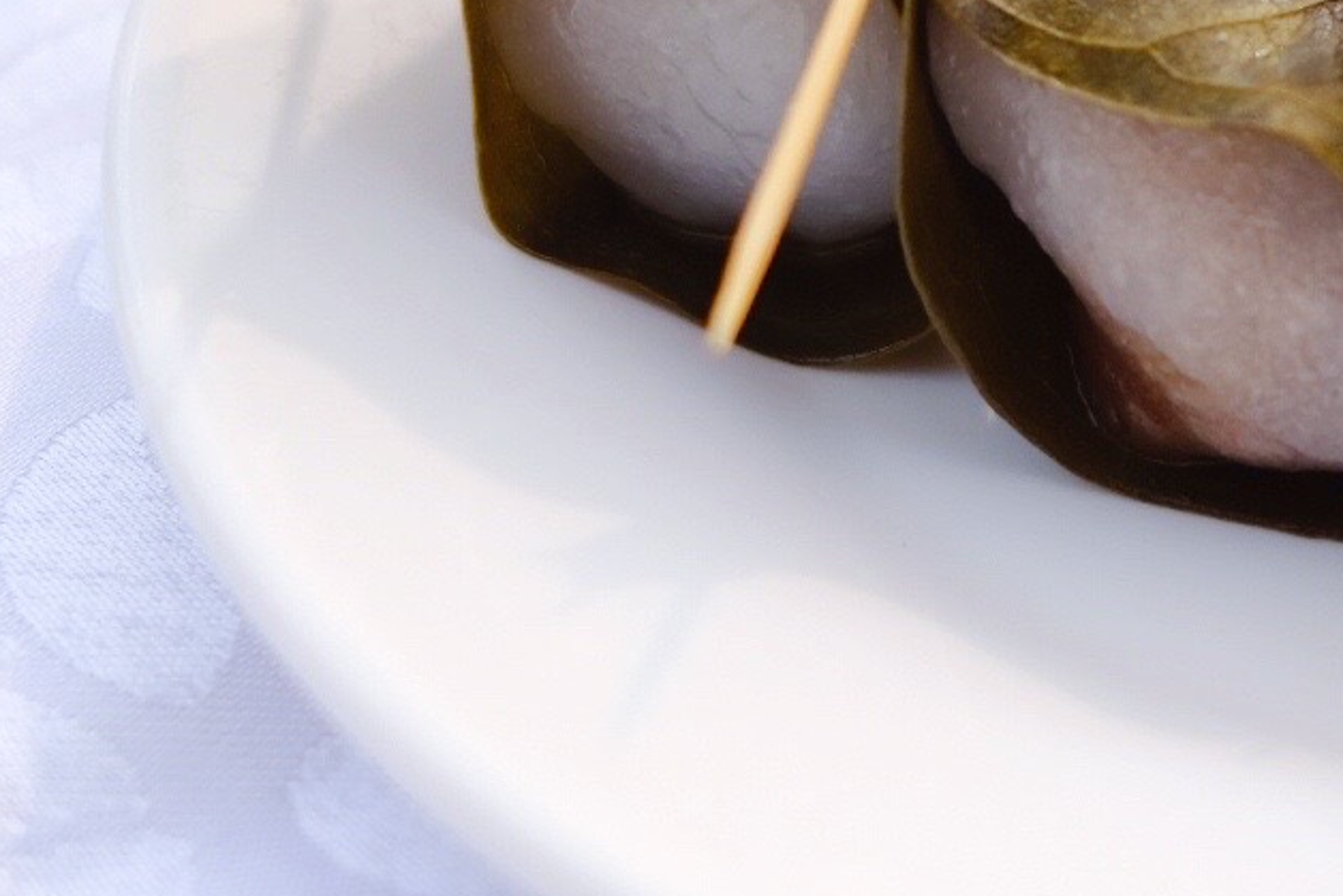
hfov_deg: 20.0
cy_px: -220
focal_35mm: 99
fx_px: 3694
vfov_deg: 13.4
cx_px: 1311
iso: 320
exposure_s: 1/2500
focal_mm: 23
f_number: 2.8
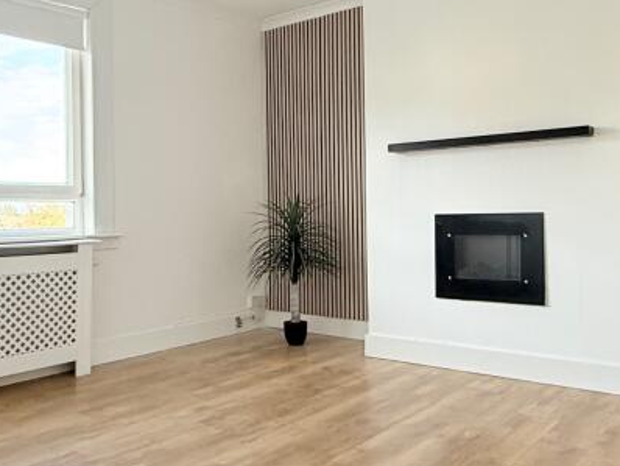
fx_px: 645
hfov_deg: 51.3
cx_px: 290
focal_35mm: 36
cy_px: 199
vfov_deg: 39.6
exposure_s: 1/99
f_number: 2.2
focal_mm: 2.22
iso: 160
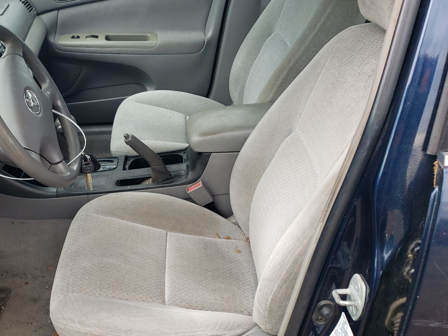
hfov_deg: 44.4
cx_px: 117
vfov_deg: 35.0
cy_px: 199
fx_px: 531
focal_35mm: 41
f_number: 1.5
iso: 50
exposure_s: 1/238
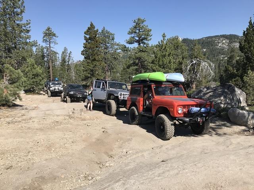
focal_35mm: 28
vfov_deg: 49.7
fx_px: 205
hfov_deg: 63.4
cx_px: 127
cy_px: 95
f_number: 1.8
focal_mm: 3.99
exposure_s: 1/2283
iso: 20
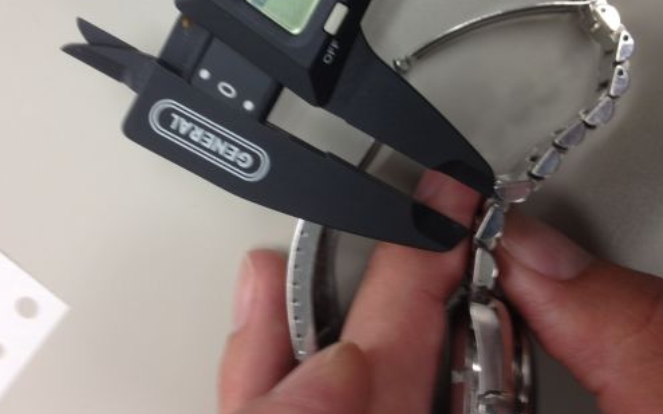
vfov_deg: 26.5
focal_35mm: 48
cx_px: 332
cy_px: 109
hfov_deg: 41.8
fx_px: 867
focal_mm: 4.28
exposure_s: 1/24
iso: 80
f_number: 2.4
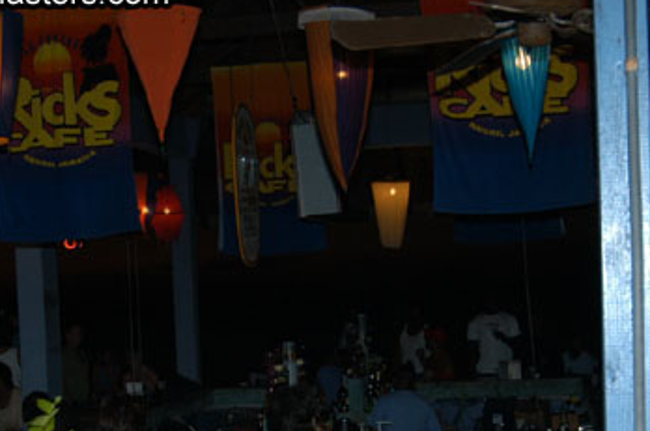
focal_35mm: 70
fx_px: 1262
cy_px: 366
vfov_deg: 19.1
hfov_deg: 28.9
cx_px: 324
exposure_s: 1/60
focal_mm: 24
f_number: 5
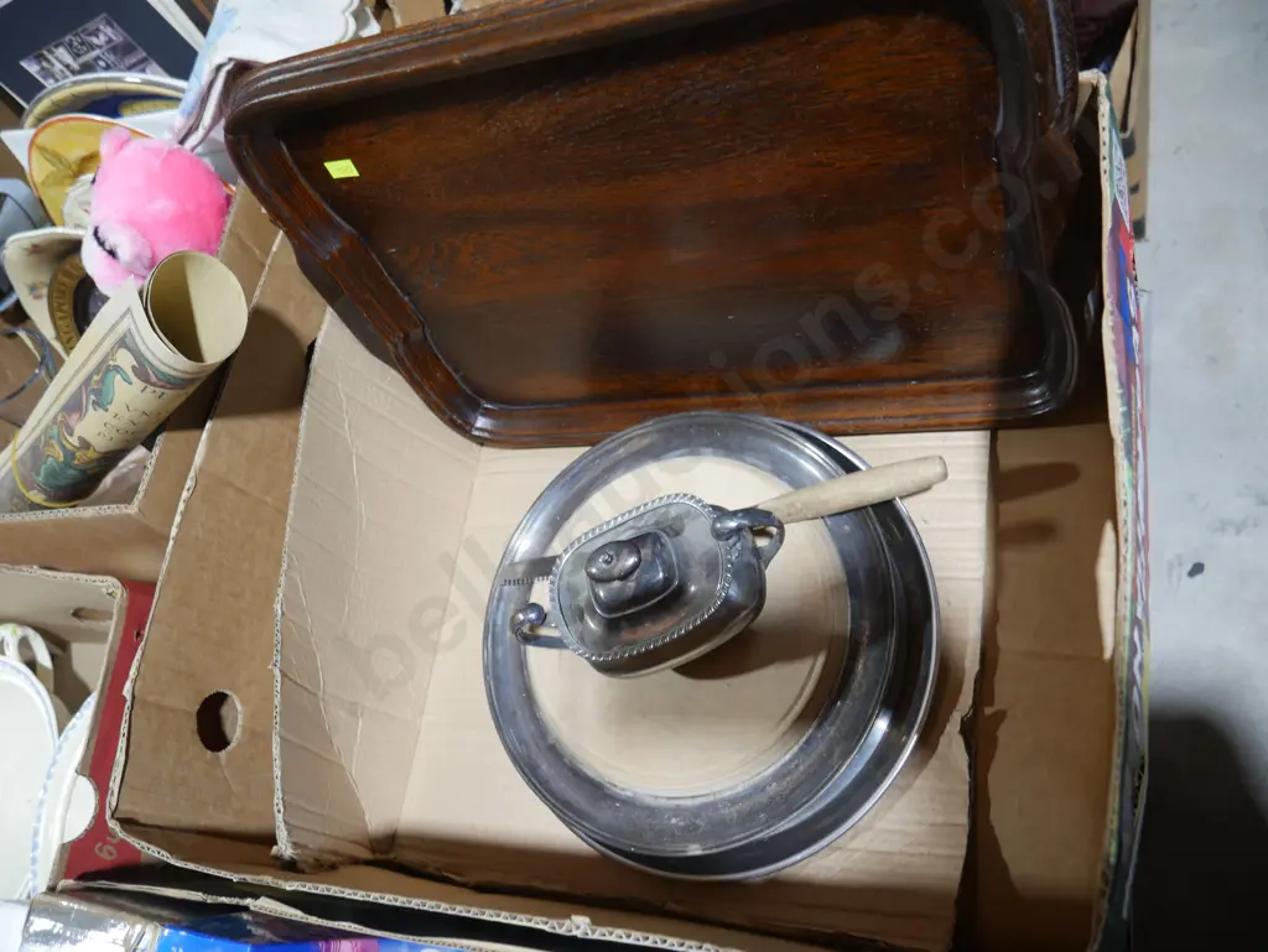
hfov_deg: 59.9
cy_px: 476
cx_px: 634
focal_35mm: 30
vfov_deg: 46.8
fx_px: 1099
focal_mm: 15
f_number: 3.6
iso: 400
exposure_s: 1/60
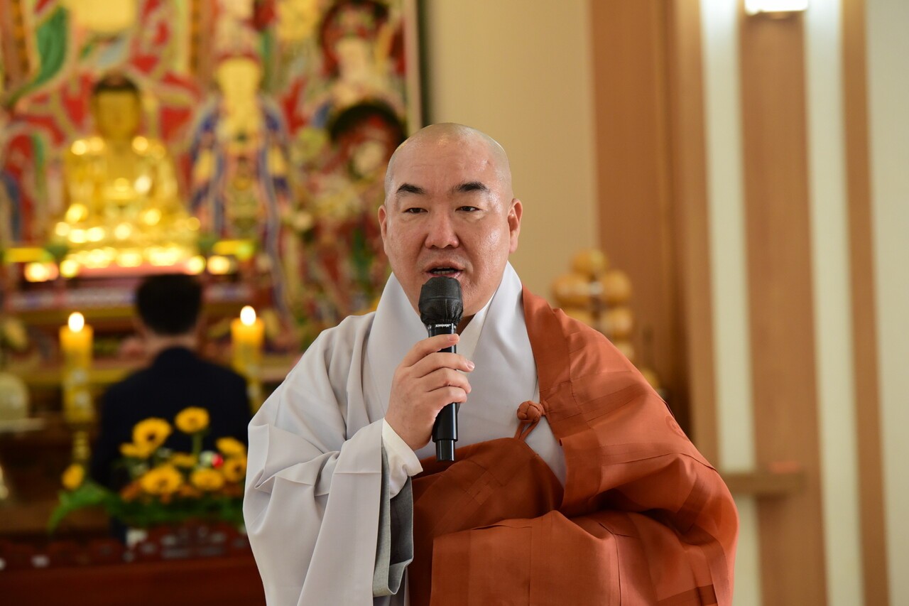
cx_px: 454
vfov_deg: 9.8
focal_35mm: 140
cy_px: 303
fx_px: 3534
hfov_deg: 14.7
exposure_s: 1/125
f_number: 4
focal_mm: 140
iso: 2000
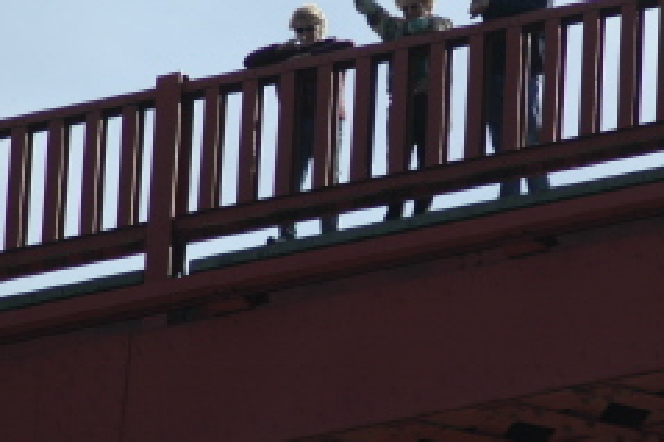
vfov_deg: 1.9
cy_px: 136
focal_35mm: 707
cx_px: 415
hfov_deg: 2.9
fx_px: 13031
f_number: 5.3
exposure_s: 1/1000
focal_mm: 250
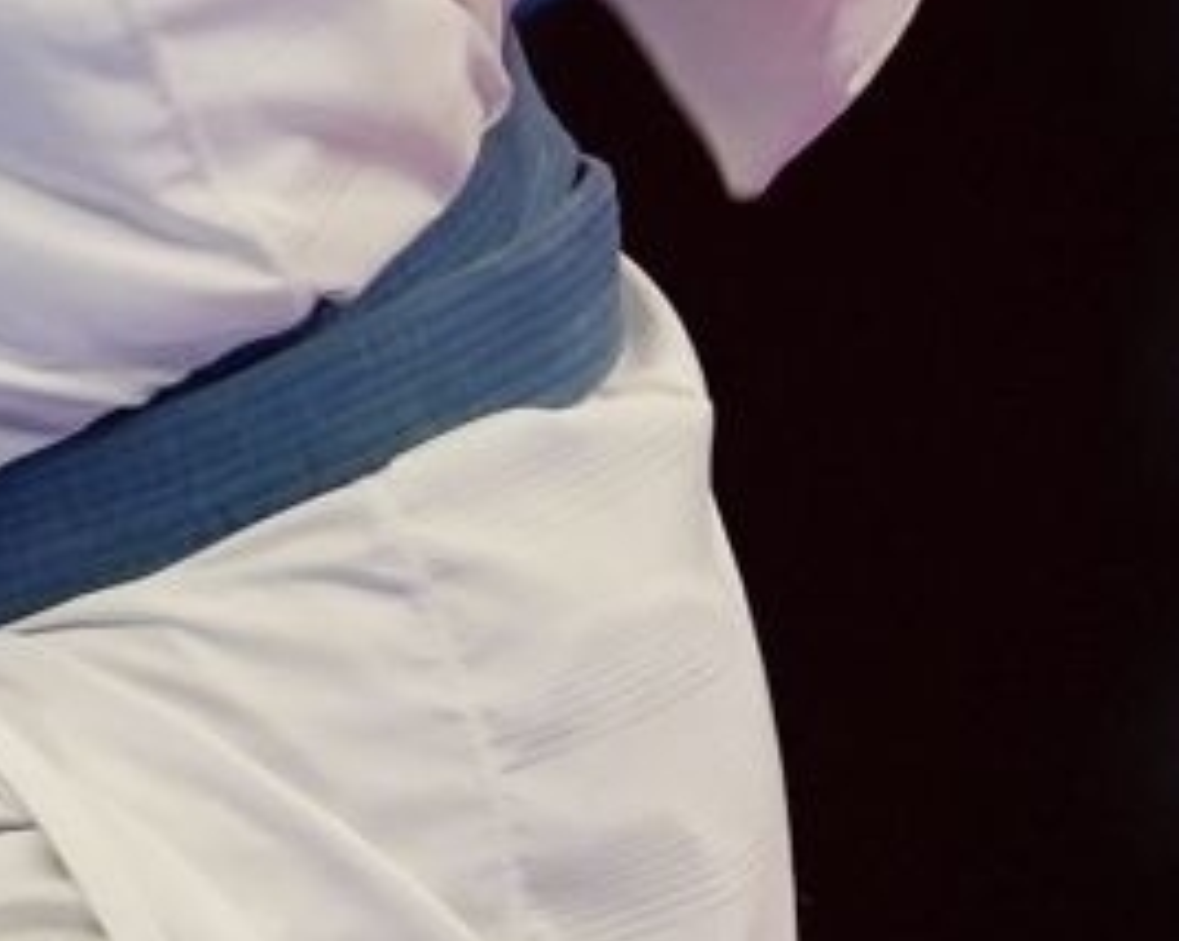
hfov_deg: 1.0
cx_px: -783
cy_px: -1095
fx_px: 66006
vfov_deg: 0.8
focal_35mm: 1893
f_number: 2.8
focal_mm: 200
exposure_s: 1/1000
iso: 2500
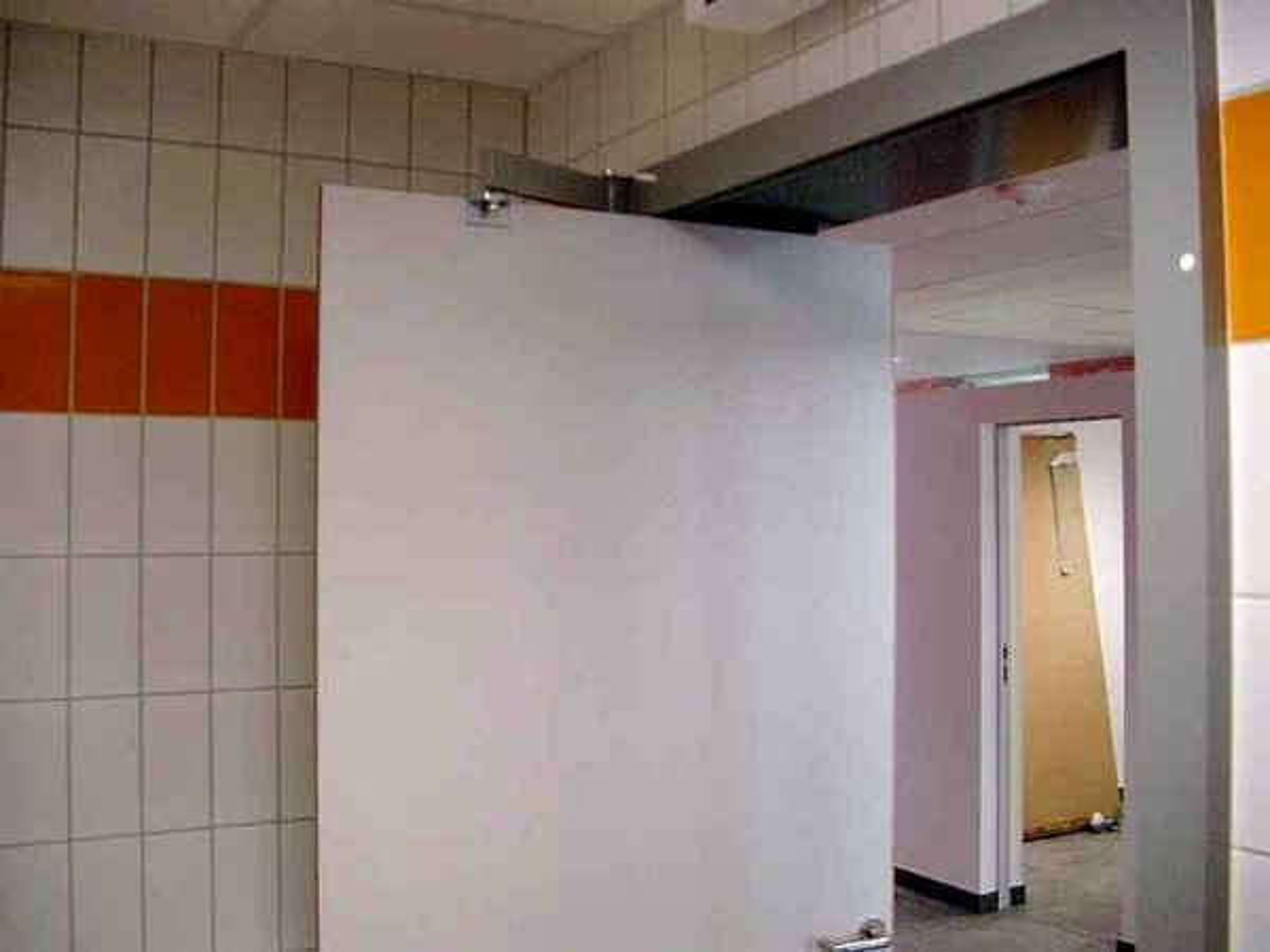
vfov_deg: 38.7
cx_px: 635
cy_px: 476
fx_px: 1357
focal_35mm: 37
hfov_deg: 50.1
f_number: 2.6
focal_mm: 7.6
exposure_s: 1/60
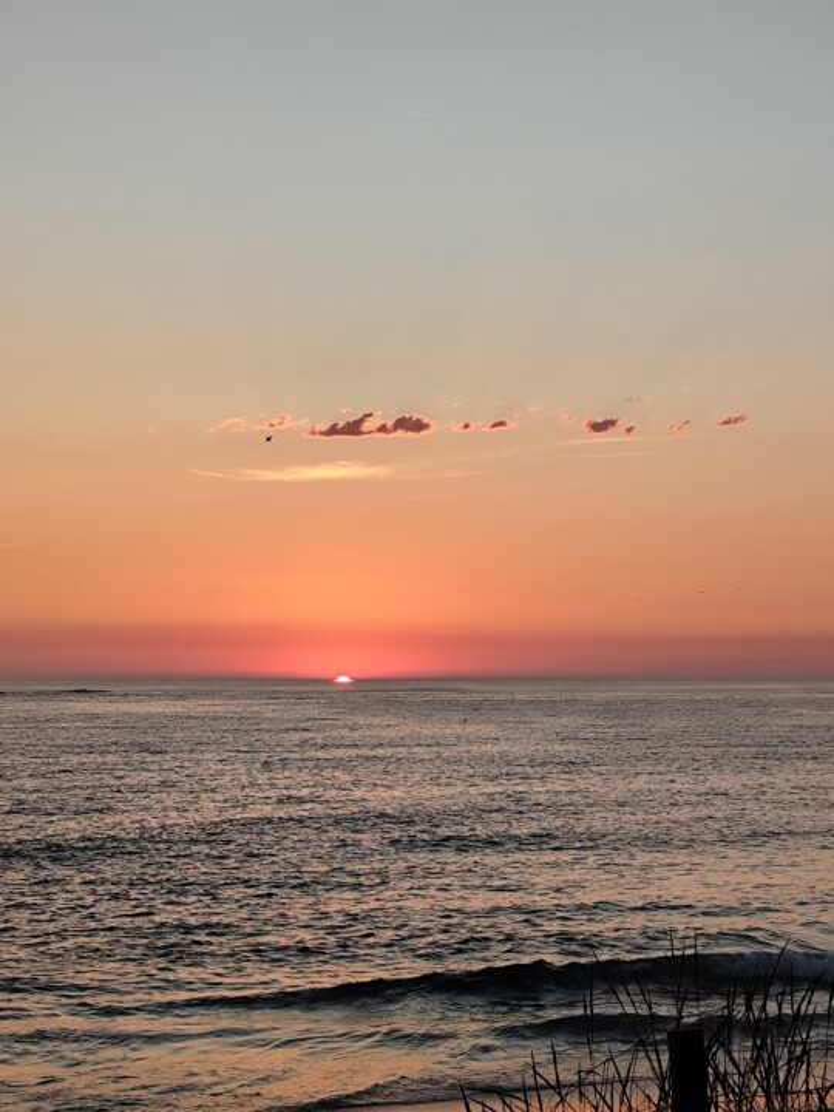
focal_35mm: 77
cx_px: 417
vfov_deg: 25.3
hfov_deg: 19.1
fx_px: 2474
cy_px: 556
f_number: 1.65
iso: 50
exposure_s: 1/190
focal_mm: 6.14
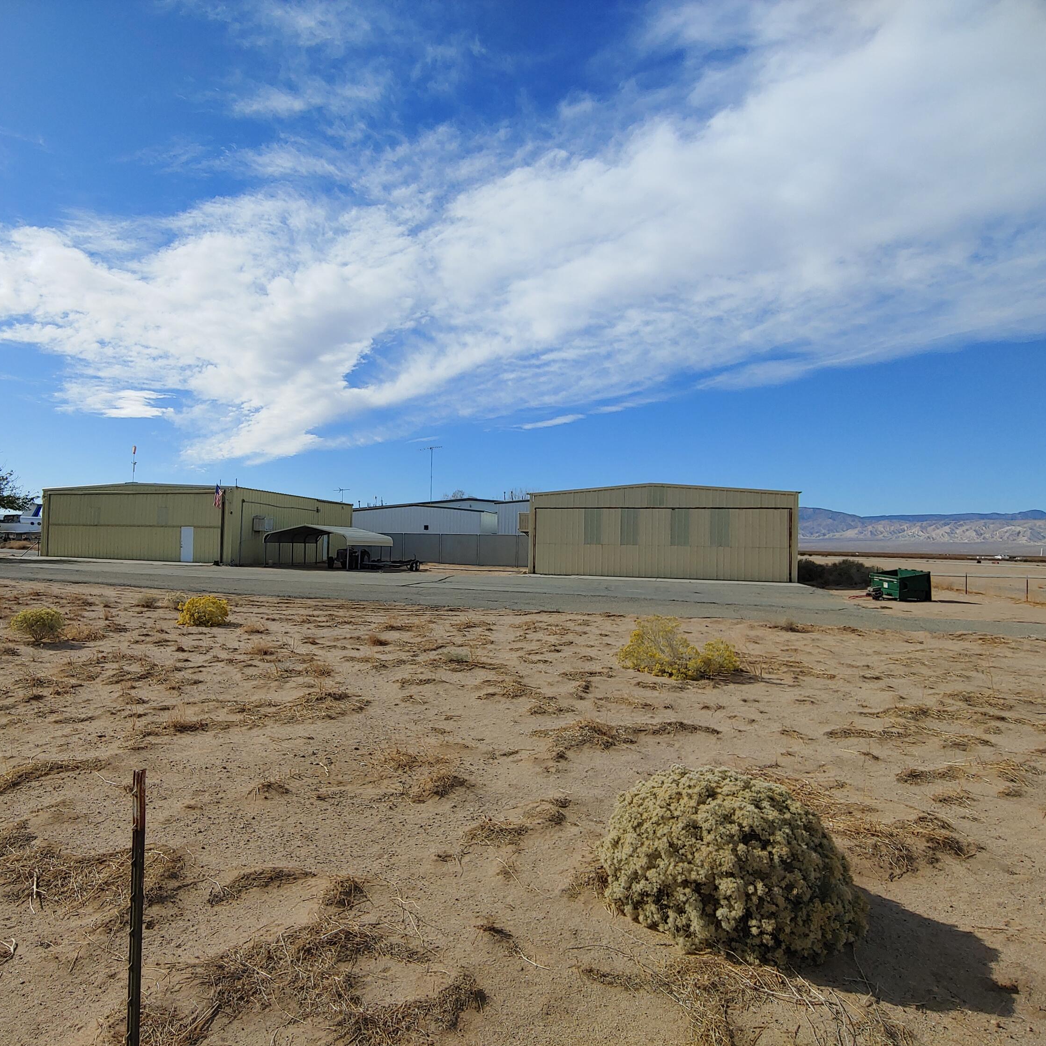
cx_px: 421
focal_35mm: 19
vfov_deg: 77.7
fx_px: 650
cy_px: 527
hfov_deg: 76.8
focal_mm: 2.18
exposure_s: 1/1724
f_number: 1.9
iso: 50
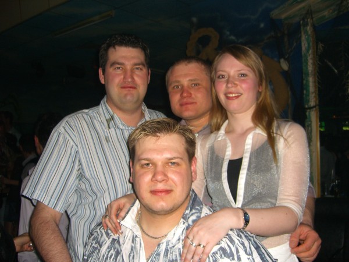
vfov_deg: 37.7
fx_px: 383
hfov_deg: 49.0
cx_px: 174
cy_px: 131
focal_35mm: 38
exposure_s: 1/60
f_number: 2.8
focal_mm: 7.9
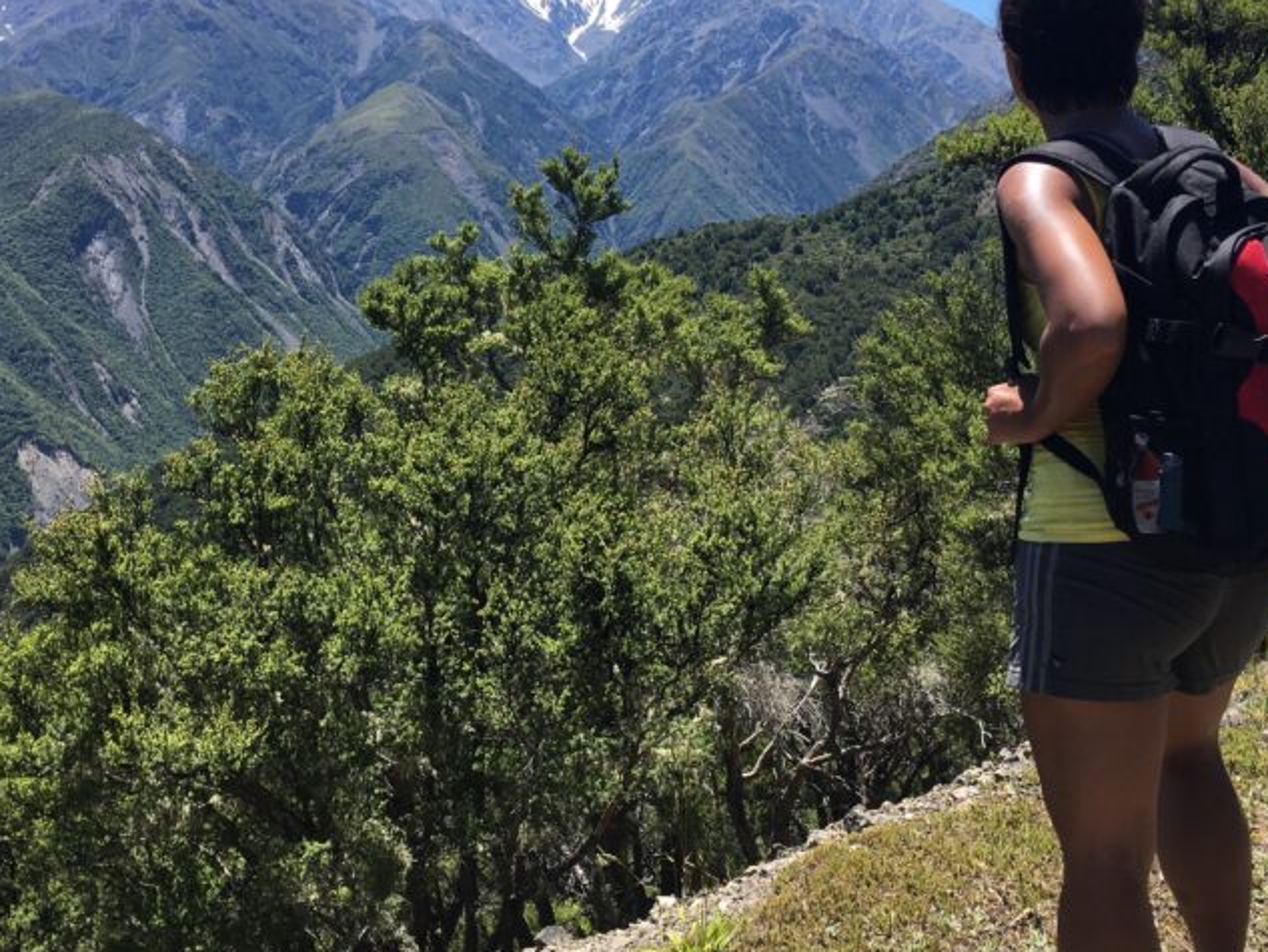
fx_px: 1612
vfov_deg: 32.8
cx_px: 591
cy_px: 383
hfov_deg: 42.9
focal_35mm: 44
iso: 25
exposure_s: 1/1221
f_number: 2.2
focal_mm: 4.15
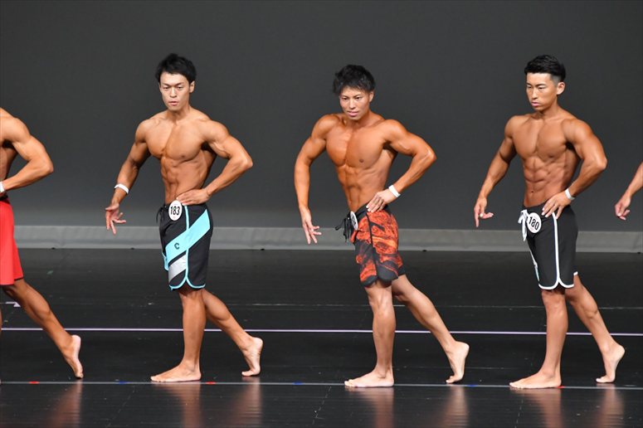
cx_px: 322
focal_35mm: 315
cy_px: 214
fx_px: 5624
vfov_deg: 4.4
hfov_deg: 6.5
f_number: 5.6
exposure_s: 1/400
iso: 4000
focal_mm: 210
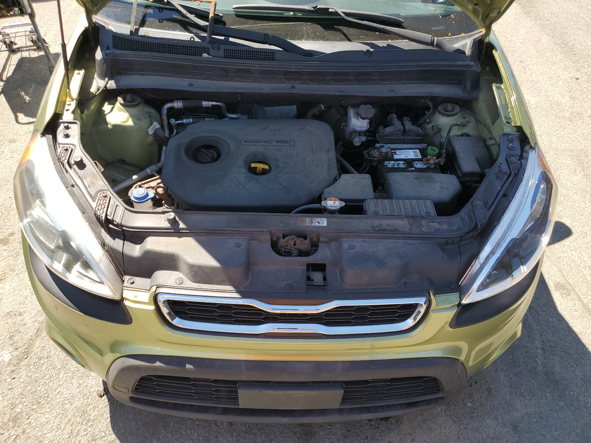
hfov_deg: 67.3
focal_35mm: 26
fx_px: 444
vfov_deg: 53.1
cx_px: 296
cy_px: 222
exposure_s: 1/1000
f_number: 1.5
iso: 50
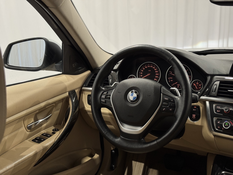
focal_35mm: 48
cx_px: 116
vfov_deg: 30.3
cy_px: 88
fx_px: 323
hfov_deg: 39.7
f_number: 1.78
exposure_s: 1/100
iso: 100
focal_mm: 6.76
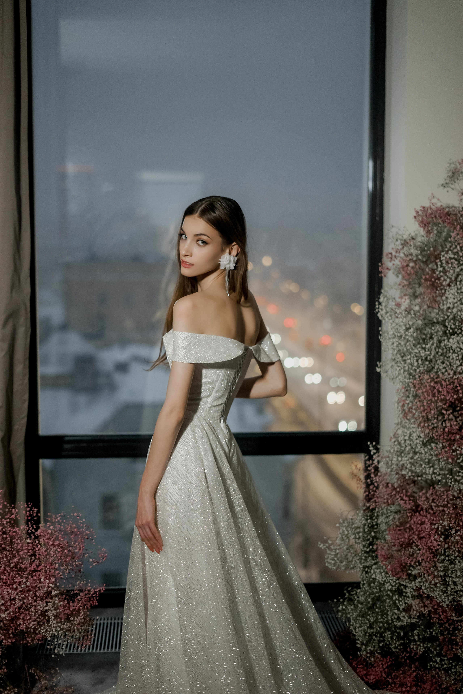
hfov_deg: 27.0
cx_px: 232
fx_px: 965
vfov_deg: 39.6
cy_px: 347
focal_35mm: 50
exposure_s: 1/160
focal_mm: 50
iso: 1000
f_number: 1.8
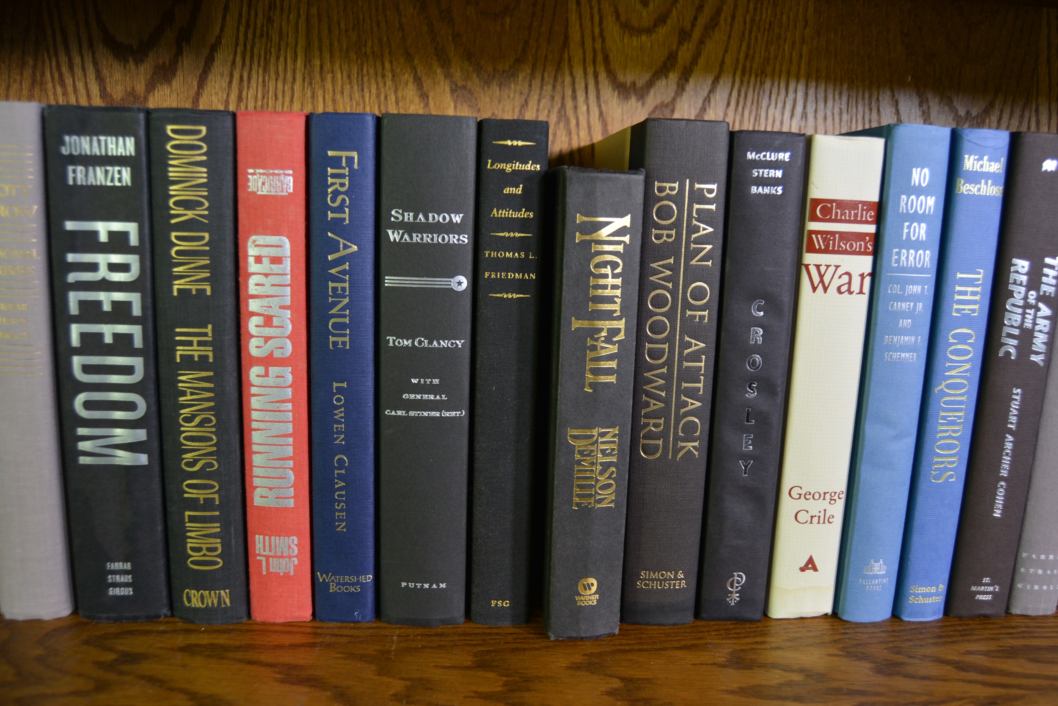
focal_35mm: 28
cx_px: 529
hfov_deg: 64.6
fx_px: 838
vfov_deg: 45.7
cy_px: 353
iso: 640
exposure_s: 1/60
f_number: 4
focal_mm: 19
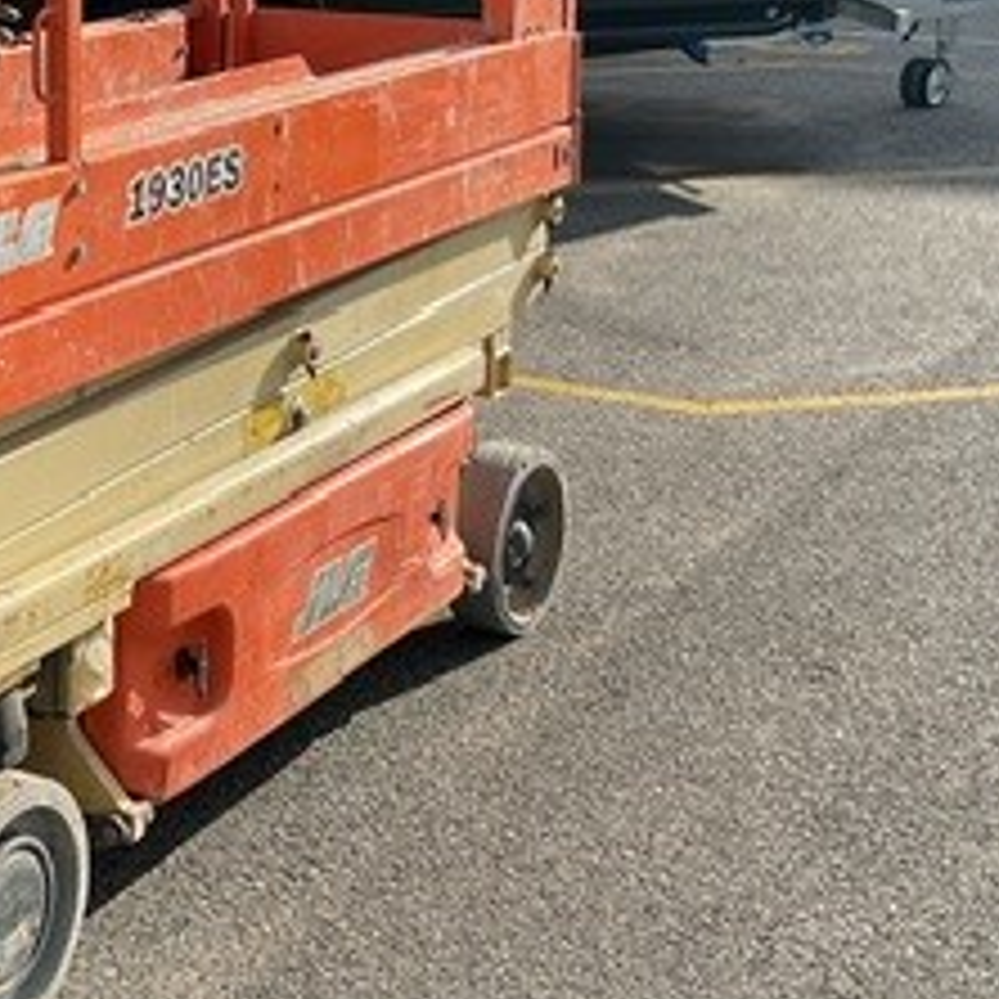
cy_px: 130
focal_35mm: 74
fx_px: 2416
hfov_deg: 22.6
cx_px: 50
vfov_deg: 22.9
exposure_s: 1/1195
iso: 16
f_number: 1.8
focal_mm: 3
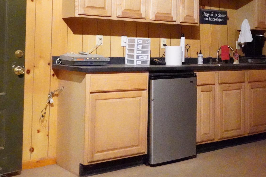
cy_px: 39
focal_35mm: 53
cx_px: 219
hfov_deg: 36.1
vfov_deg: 25.1
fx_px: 392
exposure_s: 1/200
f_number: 8
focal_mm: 29
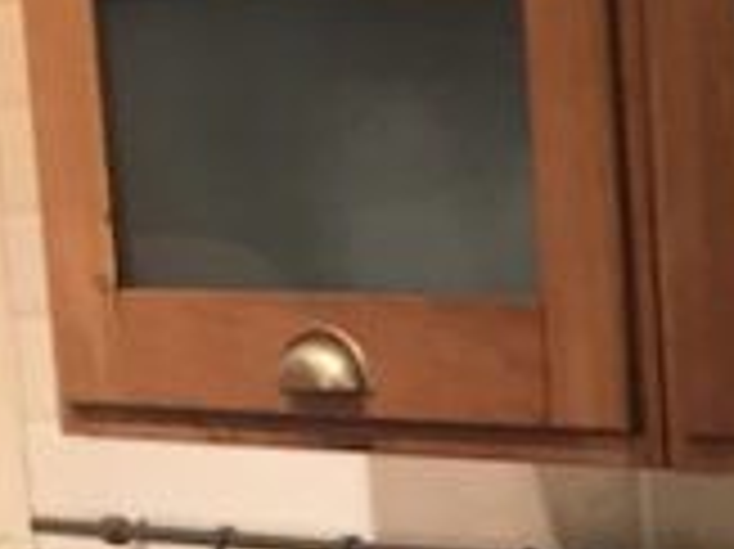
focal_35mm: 182
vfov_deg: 7.5
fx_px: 3856
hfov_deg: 9.9
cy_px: 1390
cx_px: 1576
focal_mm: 4.15
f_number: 2.2
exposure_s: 1/33
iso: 125
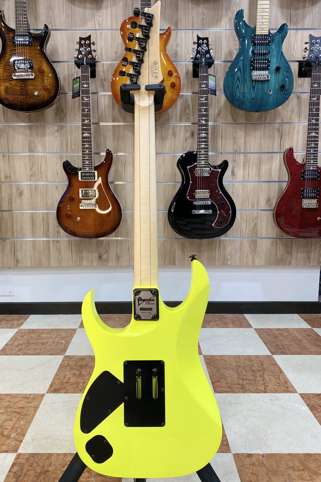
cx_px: 146
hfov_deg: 46.3
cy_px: 241
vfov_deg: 65.5
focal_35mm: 28
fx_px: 374
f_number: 1.8
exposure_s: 1/50
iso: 64
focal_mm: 4.25
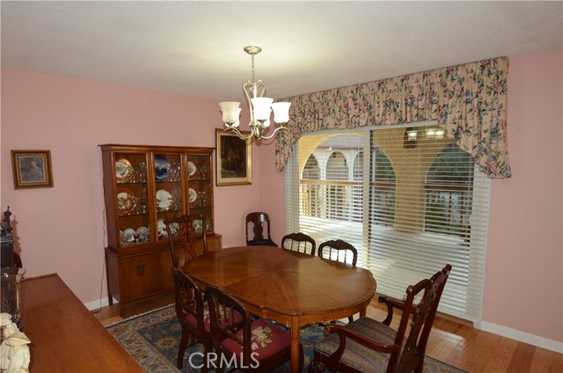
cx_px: 282
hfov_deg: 85.5
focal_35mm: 20
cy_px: 186
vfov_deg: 63.0
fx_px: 304
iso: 800
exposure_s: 1/60
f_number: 10
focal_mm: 13
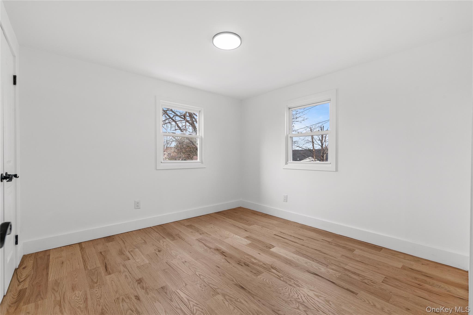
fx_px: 197
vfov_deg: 77.2
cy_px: 158
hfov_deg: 100.4
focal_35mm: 15
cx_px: 236
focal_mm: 15
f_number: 8
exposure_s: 1/80
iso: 500
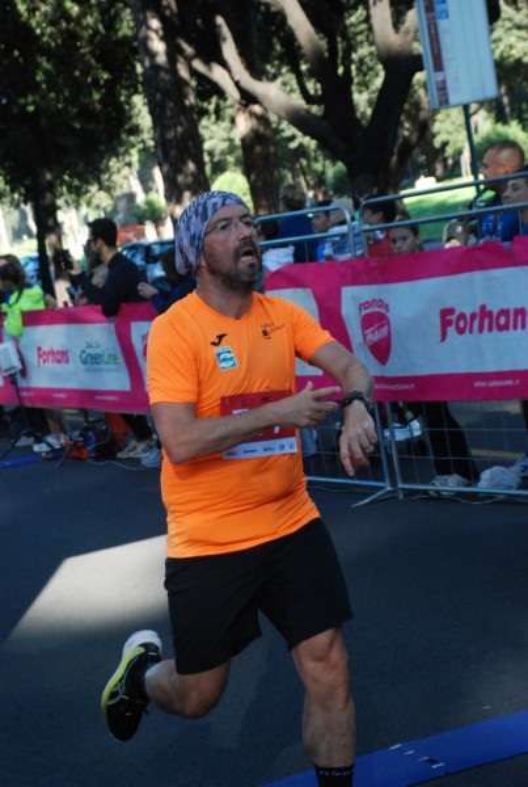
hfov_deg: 15.8
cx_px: 264
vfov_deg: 23.3
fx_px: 1904
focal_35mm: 87
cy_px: 394
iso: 1000
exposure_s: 1/500
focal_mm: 58
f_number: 5.3
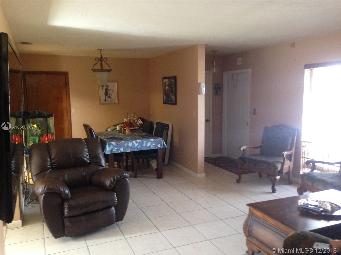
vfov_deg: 42.9
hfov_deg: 55.4
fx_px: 325
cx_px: 170
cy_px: 128
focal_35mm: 33
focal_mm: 4.12
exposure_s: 1/20
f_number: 2.4
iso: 250
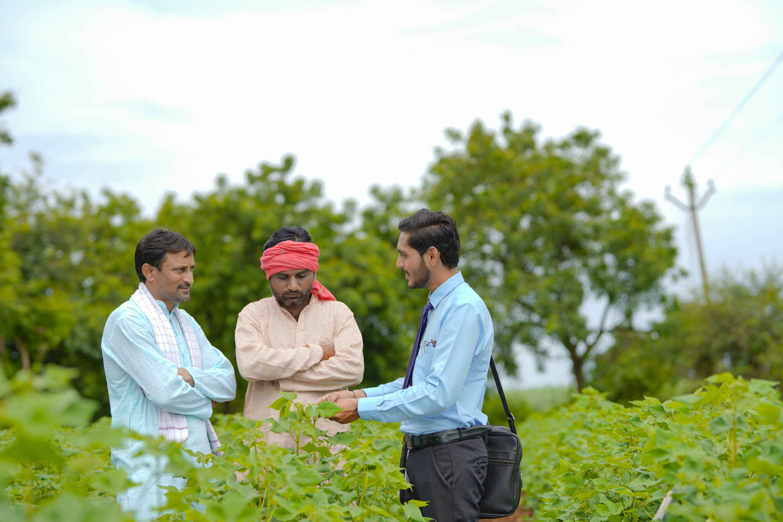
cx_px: 392
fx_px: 1848
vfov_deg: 16.1
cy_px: 261
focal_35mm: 85
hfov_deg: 23.9
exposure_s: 1/800
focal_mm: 85
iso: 50
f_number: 2.8
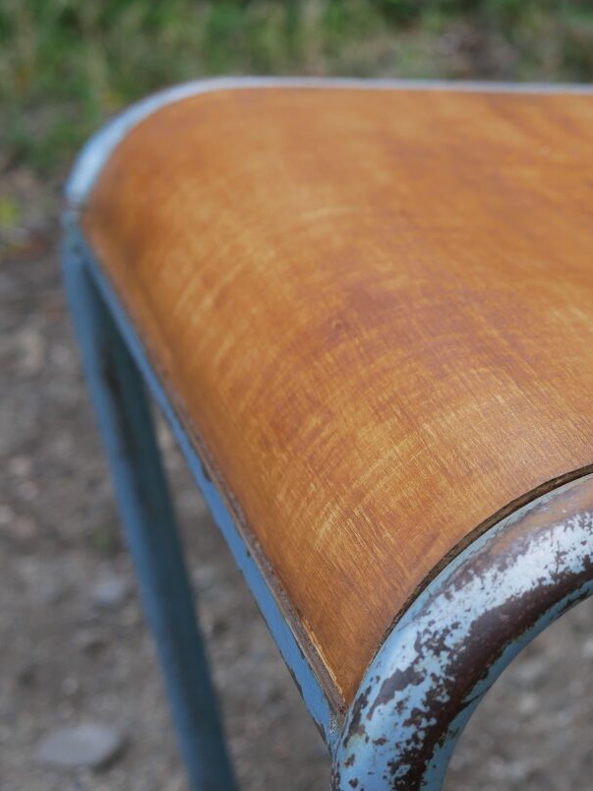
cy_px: 430
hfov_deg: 22.0
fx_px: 1462
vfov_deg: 30.3
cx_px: 616
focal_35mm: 64
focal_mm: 20
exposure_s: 1/400
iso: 200
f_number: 3.2
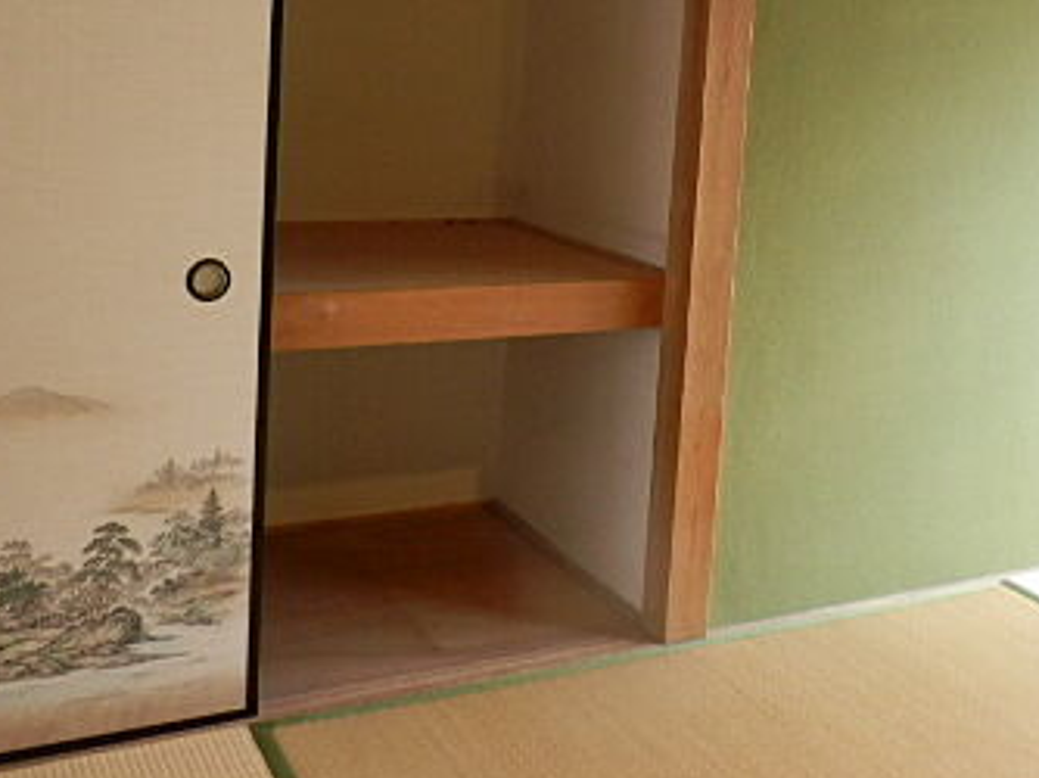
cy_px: 171
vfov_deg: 30.8
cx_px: 607
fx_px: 1380
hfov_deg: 41.1
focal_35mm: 46
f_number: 3
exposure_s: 1/30
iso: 200
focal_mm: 4.2
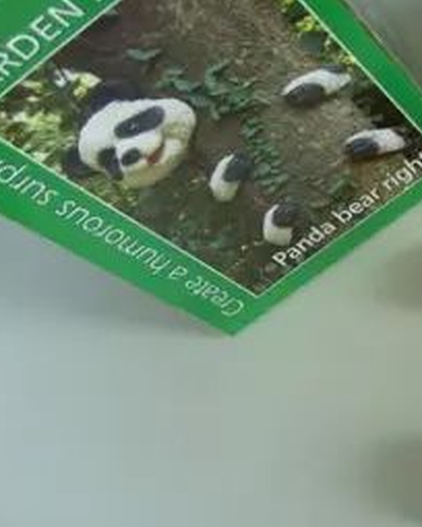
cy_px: 238
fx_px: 1062
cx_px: 452
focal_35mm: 68
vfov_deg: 27.9
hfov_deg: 21.4
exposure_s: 1/59
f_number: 2.8
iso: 80
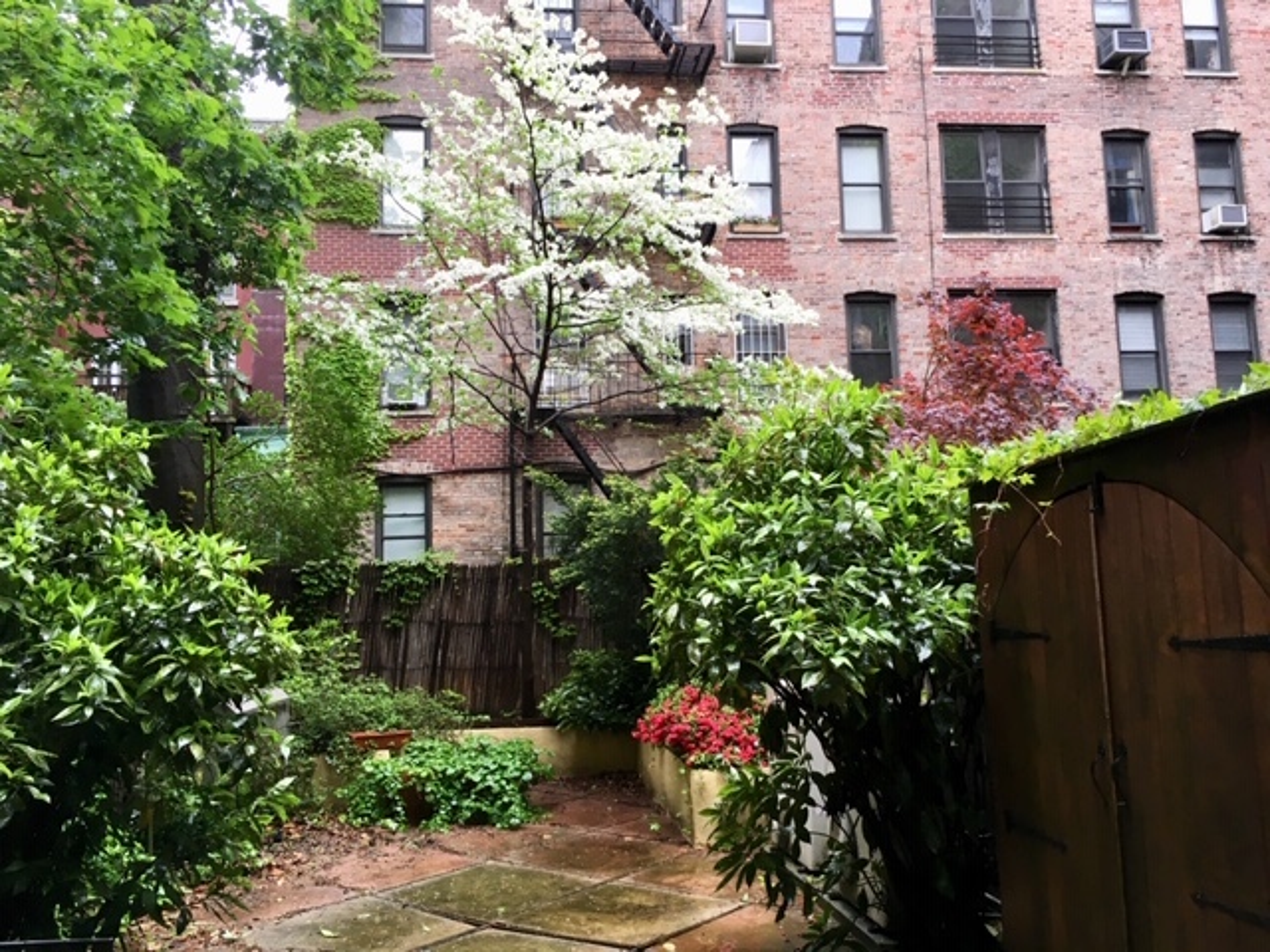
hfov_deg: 61.7
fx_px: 1064
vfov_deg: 48.2
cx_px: 635
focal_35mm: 29
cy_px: 476
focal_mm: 4.15
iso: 32
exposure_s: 1/40
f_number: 2.2
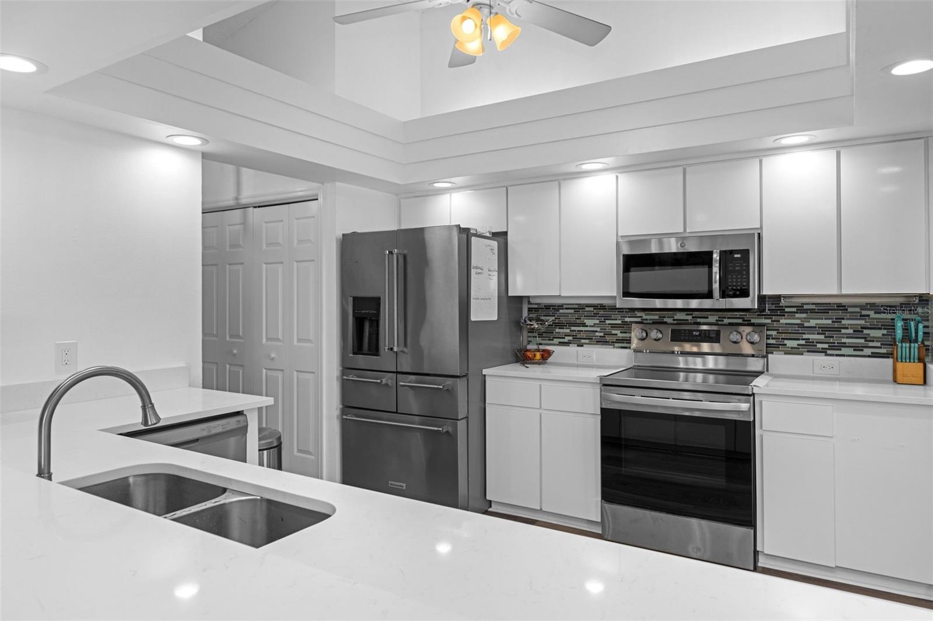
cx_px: 466
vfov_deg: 56.1
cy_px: 310
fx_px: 583
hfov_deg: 77.3
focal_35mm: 22
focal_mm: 15
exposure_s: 1/10
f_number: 8
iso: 320
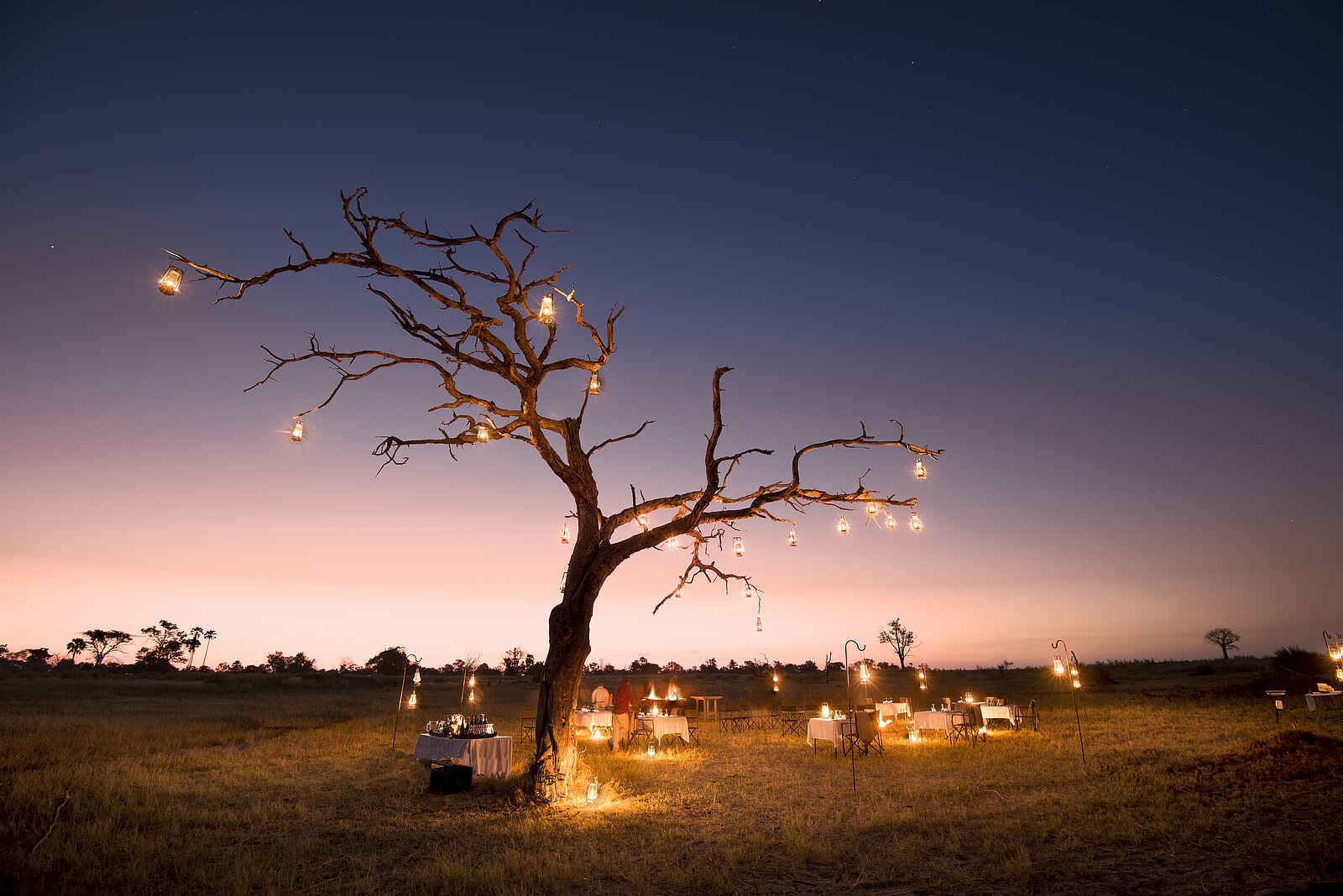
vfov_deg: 73.8
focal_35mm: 16
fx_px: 597
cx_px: 672
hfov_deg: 96.7
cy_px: 448
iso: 200
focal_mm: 16
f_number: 6.7
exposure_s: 30
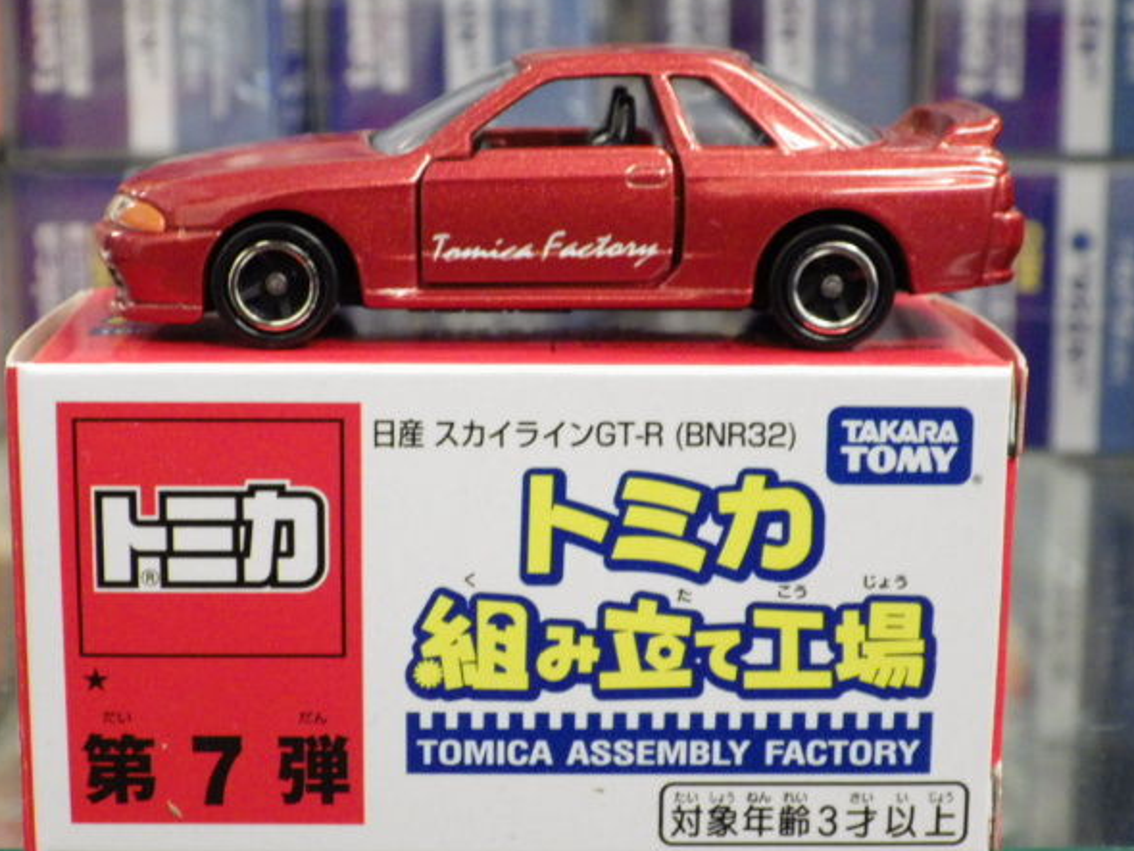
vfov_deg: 19.2
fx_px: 2524
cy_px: 438
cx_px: 542
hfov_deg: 25.3
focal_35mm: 77
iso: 1000
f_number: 4.2
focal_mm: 12.8
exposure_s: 1/25
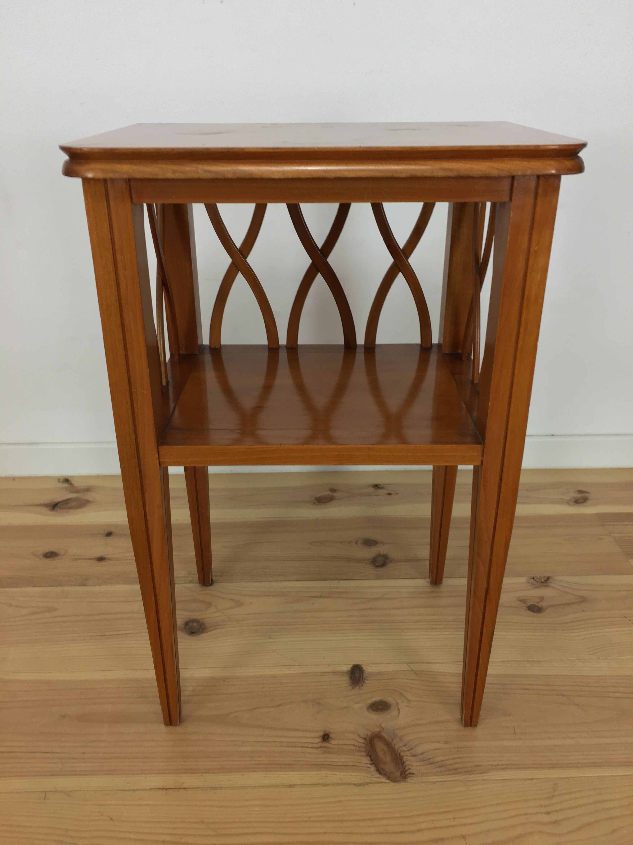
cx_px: 316
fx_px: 707
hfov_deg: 48.2
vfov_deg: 61.7
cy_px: 422
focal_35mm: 29
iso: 40
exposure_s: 1/33
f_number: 2.2
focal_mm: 4.15
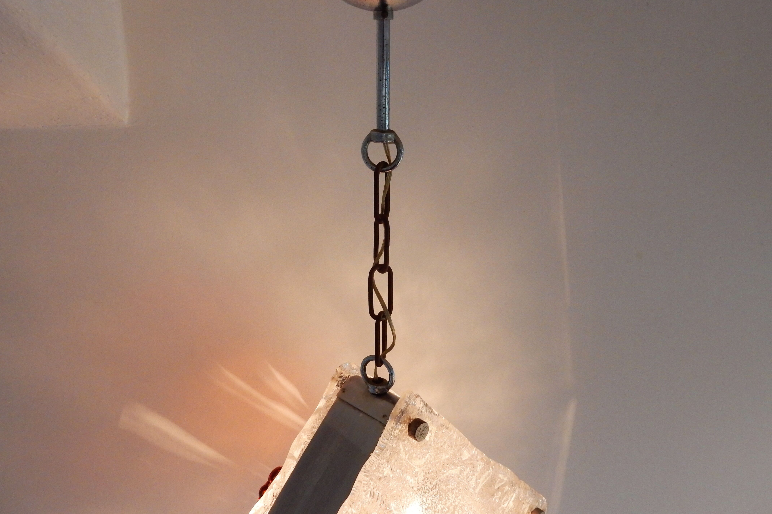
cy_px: 237
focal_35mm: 27
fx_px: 579
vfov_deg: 47.9
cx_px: 377
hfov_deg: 67.4
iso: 400
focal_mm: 4.5
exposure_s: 1/30
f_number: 3.7
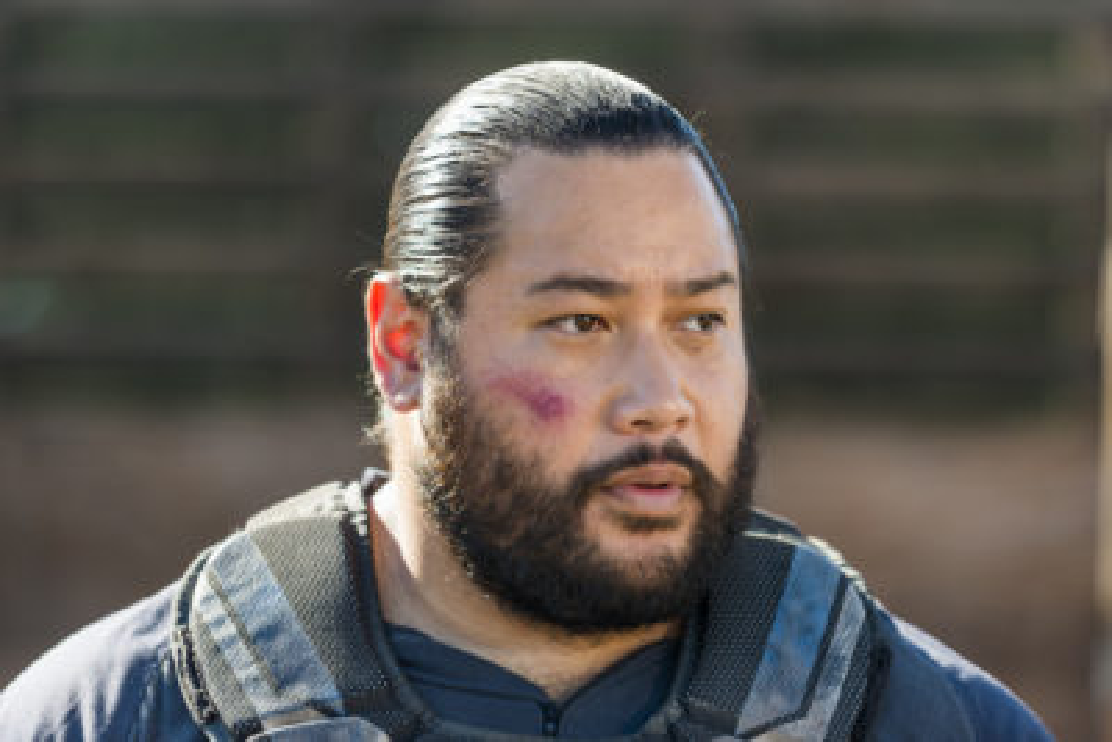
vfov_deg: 6.9
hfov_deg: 10.3
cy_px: 371
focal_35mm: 200
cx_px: 556
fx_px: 6180
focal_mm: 200
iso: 200
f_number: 3.5
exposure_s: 1/400
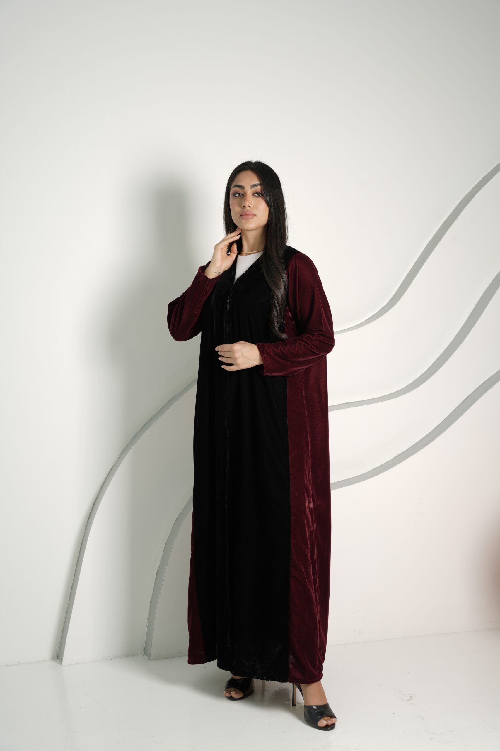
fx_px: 1014
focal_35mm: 49
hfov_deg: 27.7
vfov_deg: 40.6
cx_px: 250
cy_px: 376
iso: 80
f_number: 8
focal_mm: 48.7
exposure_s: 1/125
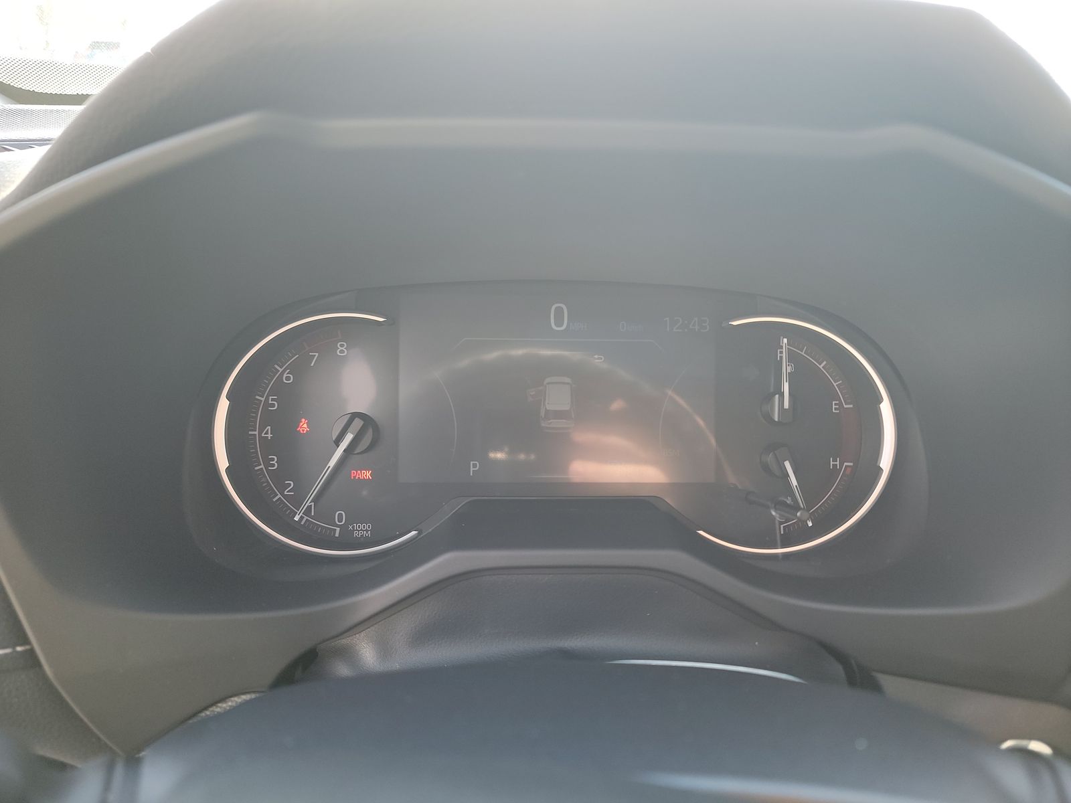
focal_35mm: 24
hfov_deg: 71.6
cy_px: 402
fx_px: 743
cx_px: 536
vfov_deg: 56.8
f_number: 1.8
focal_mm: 6.7
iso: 118
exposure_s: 1/59
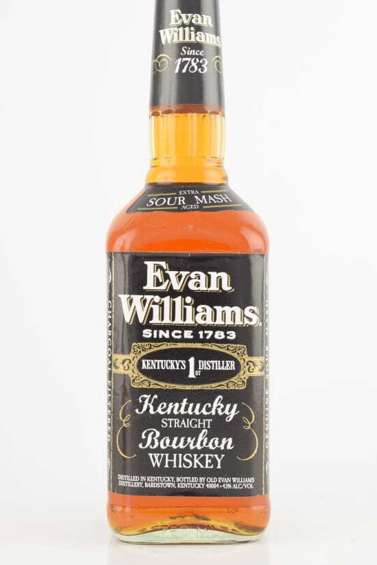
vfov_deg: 27.0
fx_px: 1178
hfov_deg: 18.2
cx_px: 183
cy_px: 243
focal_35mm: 75
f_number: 8
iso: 100
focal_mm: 40
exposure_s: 1/15
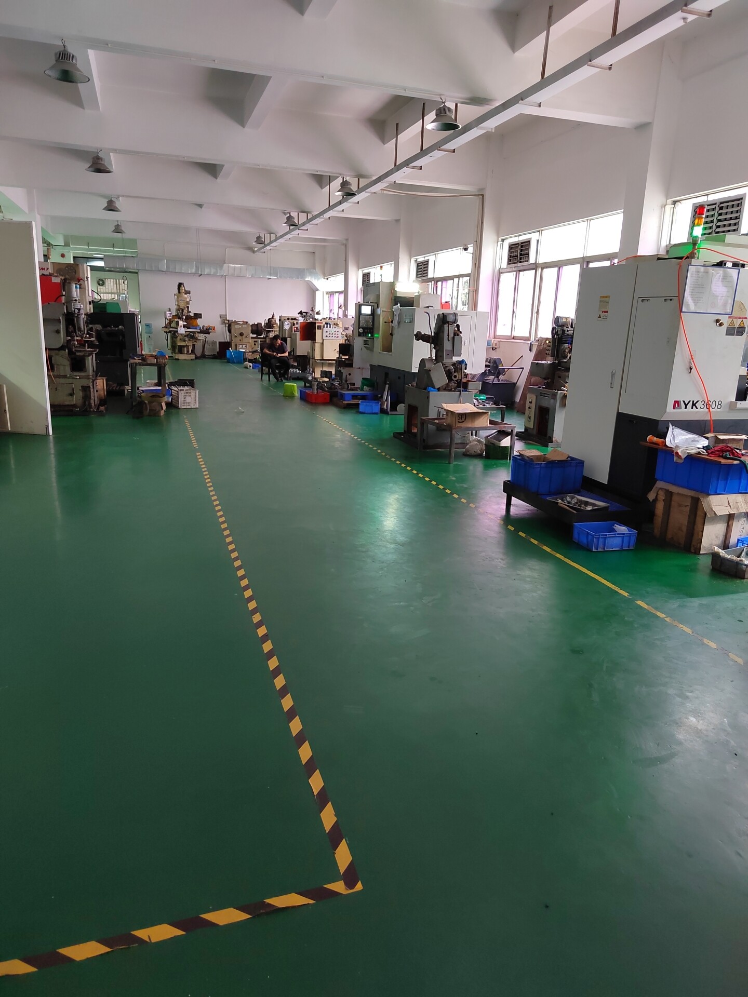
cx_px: 374
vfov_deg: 73.9
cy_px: 498
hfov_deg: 58.9
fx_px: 663
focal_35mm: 23
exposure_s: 1/50
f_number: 1.9
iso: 2084
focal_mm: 5.52
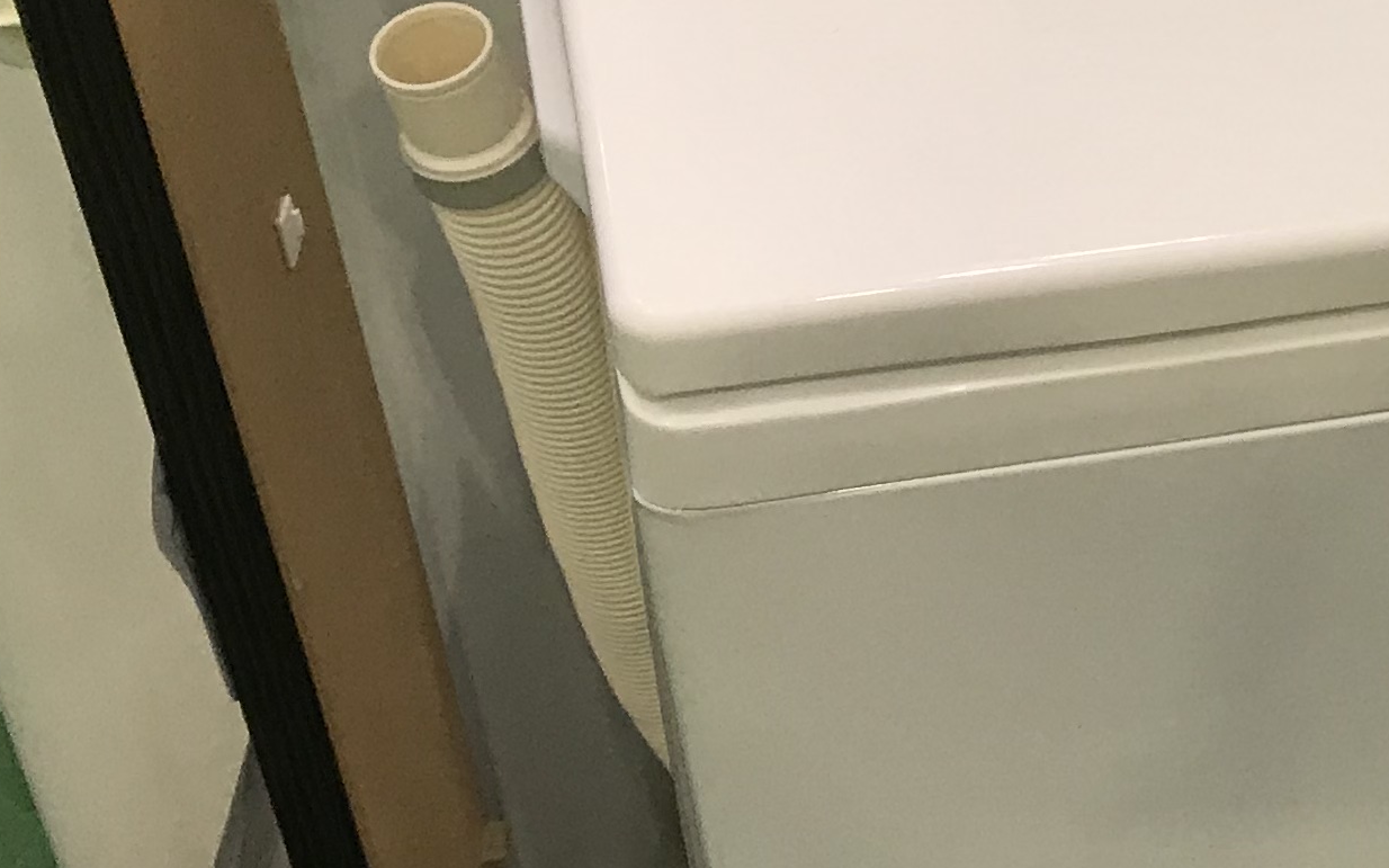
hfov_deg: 19.5
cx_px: 1874
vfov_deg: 13.5
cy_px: 558
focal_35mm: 97
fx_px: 3672
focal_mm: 3.99
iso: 20
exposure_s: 1/33
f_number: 1.8
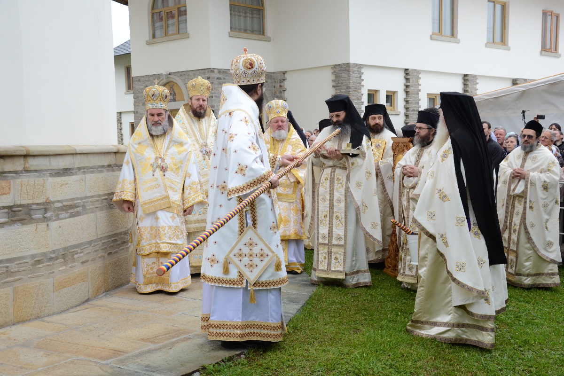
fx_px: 752
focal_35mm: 48
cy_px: 188
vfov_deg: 28.1
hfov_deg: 41.1
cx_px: 282
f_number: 8
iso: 1000
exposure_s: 1/200
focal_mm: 32
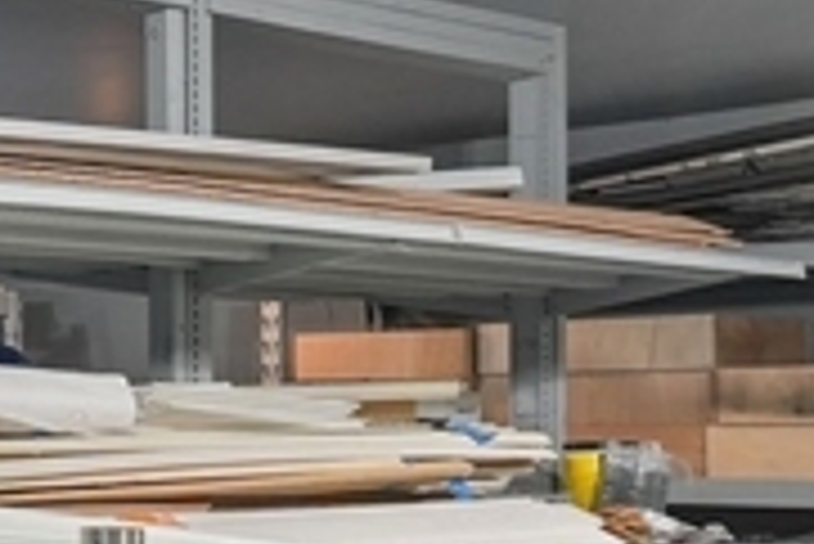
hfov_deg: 18.7
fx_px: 1923
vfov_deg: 16.0
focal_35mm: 85
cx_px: -639
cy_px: 389
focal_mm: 10
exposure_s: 1/13
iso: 500
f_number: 6.3
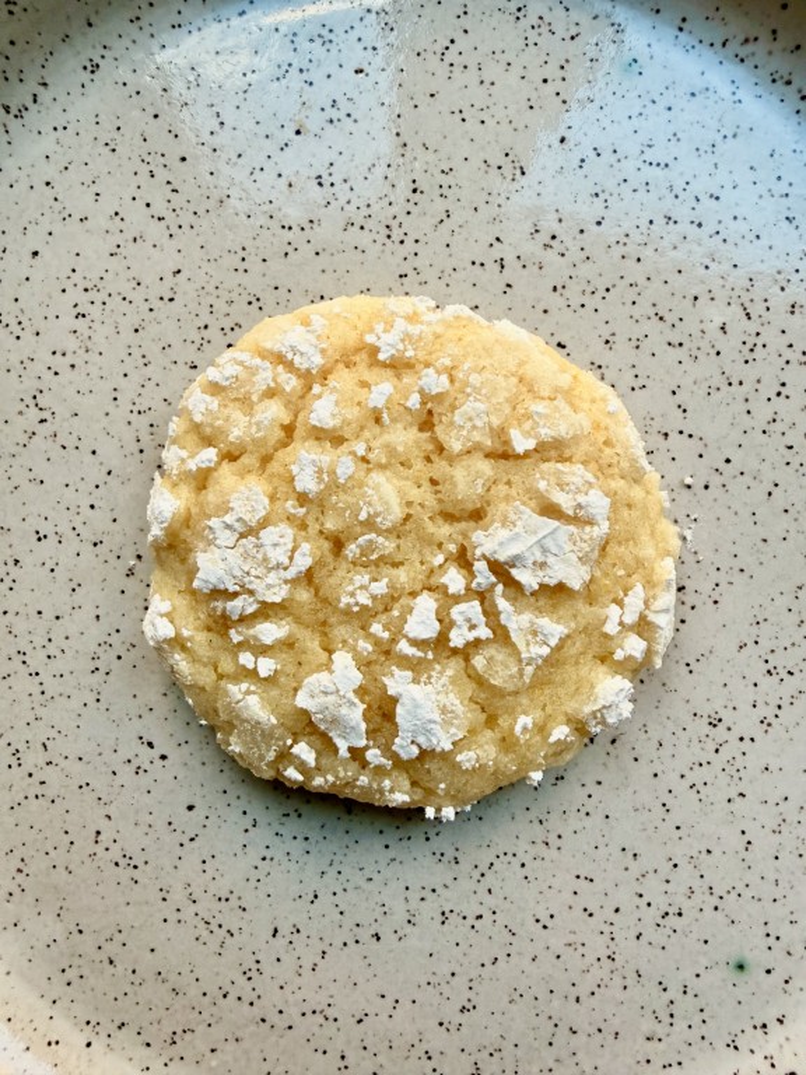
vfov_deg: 71.6
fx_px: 745
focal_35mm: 24
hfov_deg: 56.8
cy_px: 538
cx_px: 403
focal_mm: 2.22
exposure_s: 1/99
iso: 125
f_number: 2.2
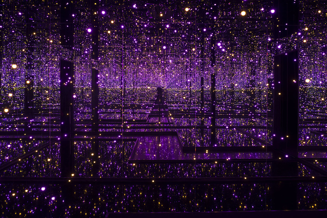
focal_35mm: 28
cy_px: 109
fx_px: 254
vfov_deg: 46.4
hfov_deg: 65.5
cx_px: 164
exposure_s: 2
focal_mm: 28
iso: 100
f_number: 3.5
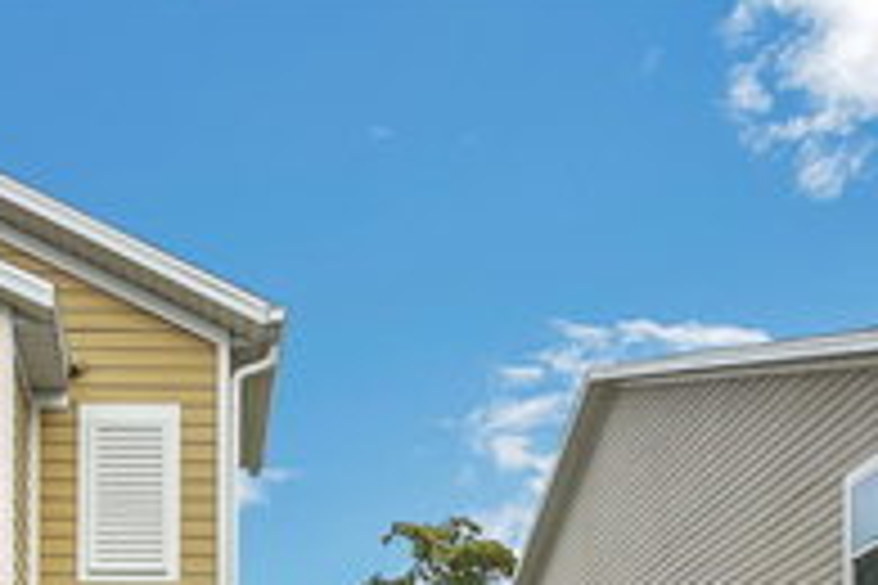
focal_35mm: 37
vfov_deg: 30.5
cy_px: 702
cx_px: 234
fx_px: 902
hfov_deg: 50.1
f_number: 9
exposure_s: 1/320
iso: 320
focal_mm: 10
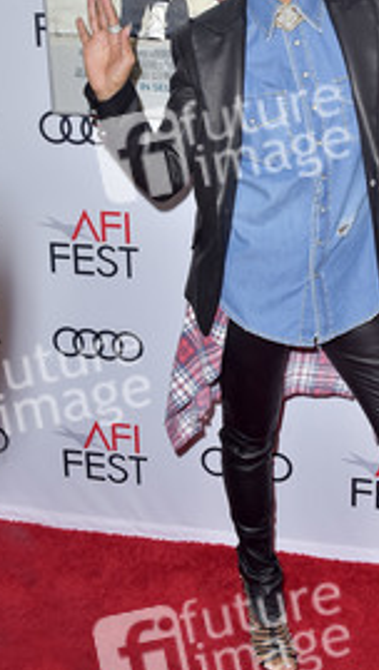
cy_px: 269
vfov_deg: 37.0
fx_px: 997
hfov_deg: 21.3
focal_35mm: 56
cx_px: 295
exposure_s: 1/250
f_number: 7.1
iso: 500
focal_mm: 36
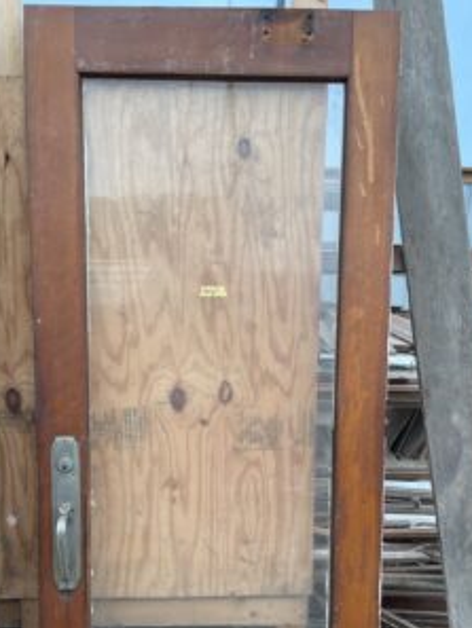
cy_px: 417
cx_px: 205
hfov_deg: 40.6
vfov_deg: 51.7
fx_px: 636
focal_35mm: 35
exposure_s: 1/121
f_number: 1.6
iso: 64
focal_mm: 4.2
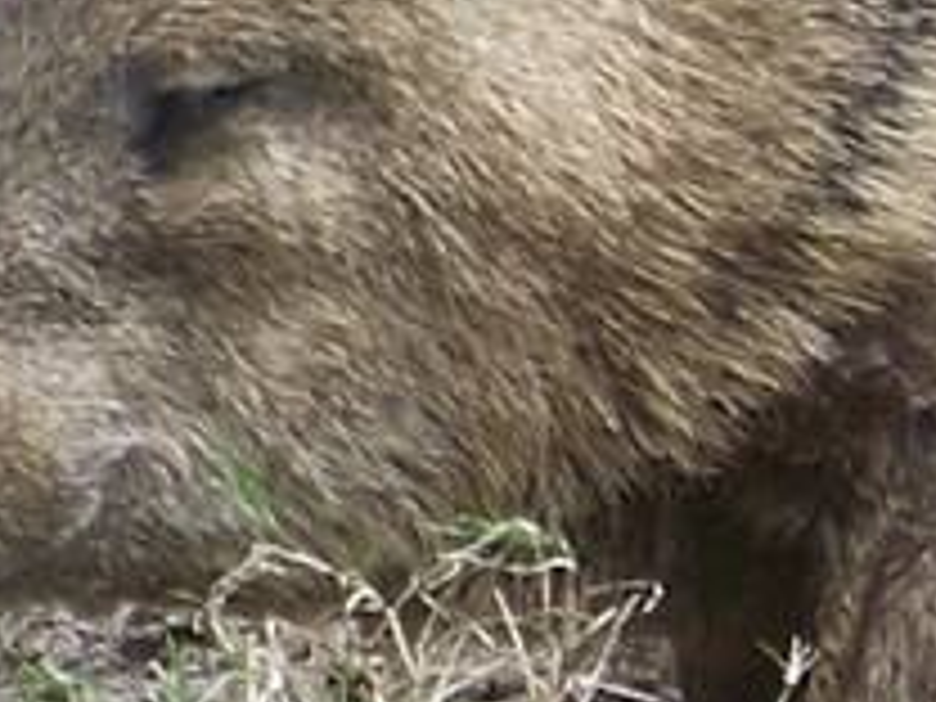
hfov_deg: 0.6
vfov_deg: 0.4
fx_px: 89744
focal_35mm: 3319
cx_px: 814
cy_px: 144
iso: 64
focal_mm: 70.2
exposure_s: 1/200
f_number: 4.8
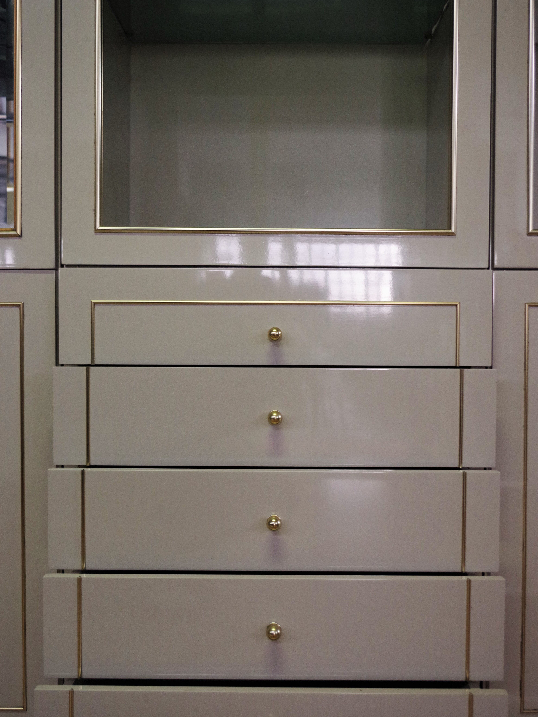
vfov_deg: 38.2
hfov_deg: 29.1
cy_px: 378
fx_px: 1036
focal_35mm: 50
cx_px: 269
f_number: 4
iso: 1600
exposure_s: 1/125
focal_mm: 30.63
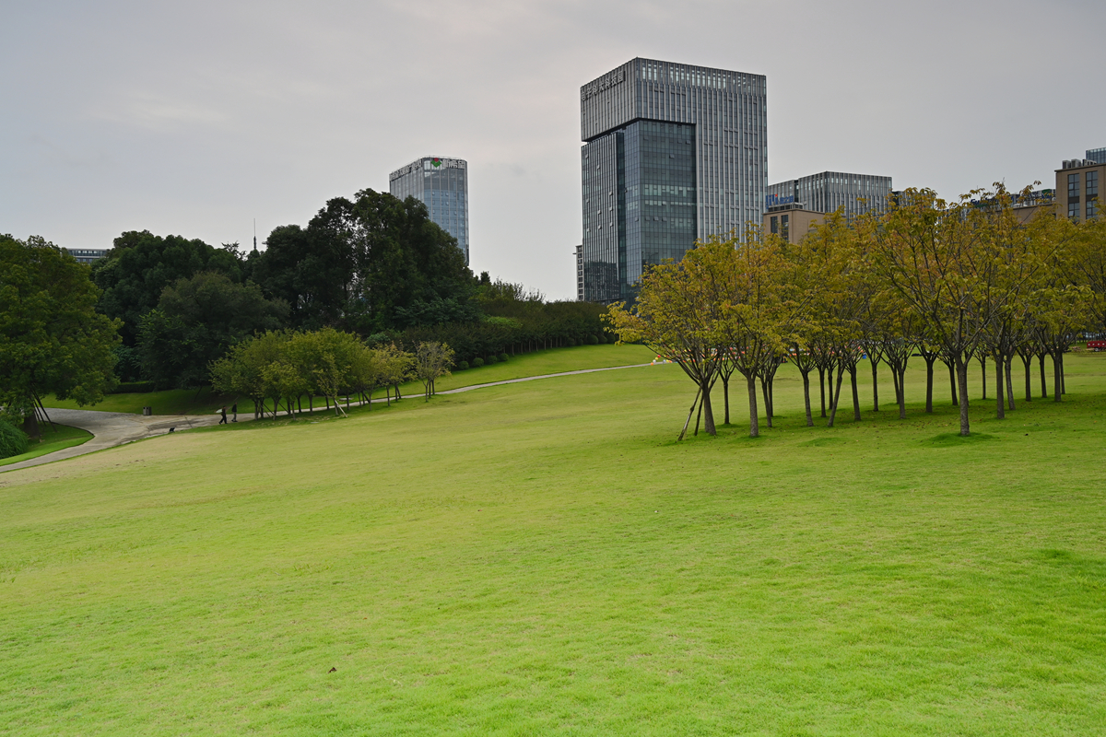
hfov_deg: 61.9
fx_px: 922
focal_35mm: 30
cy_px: 368
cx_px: 553
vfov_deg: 43.6
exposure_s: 1/200
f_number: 8
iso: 200
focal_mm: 30
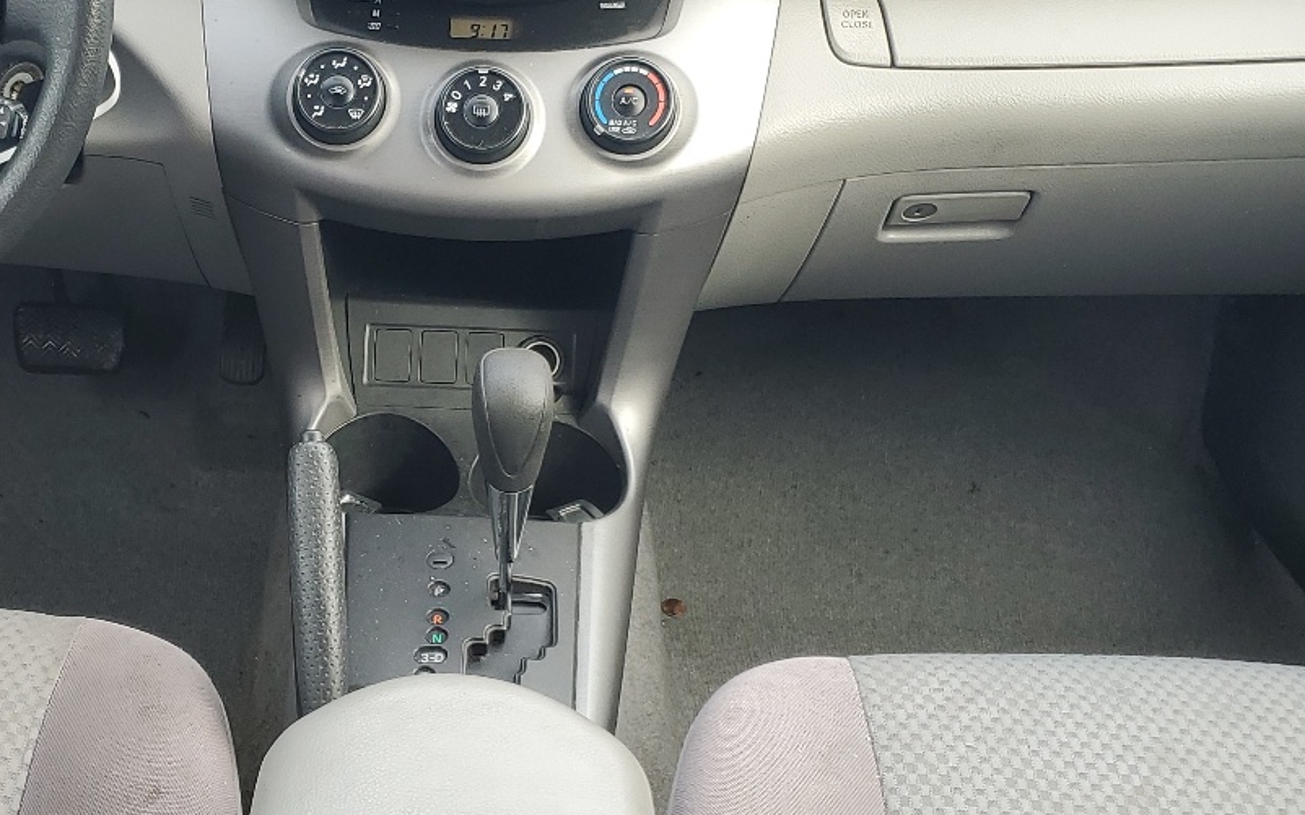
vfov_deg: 23.5
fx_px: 1956
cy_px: 482
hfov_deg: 36.2
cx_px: 355
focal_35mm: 55
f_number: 1.5
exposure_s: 1/182
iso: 50
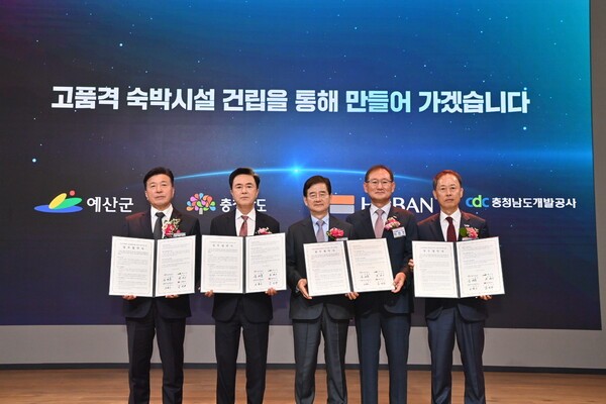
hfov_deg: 44.5
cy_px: 202
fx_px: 741
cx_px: 303
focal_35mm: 44
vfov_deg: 30.5
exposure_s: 1/250
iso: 1000
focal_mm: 44
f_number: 7.1
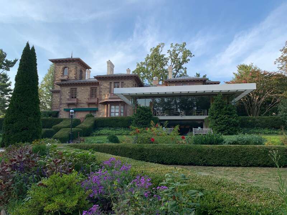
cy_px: 108
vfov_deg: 53.1
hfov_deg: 67.3
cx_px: 144
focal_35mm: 26
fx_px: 216
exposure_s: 1/919
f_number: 1.8
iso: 25
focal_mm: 4.25
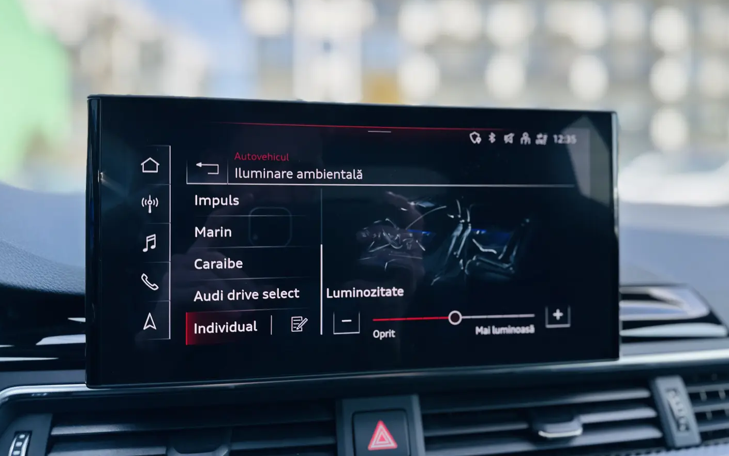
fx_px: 517
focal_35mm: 26
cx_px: 368
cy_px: 210
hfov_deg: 70.4
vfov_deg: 47.6
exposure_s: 1/745
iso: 80
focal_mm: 6.86
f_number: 1.78
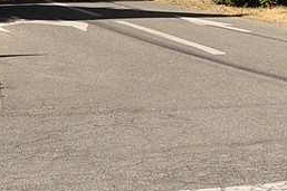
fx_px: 1115
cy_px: -242
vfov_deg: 9.0
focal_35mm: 140
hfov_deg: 14.5
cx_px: 267
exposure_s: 1/250
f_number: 10
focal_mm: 20
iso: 200
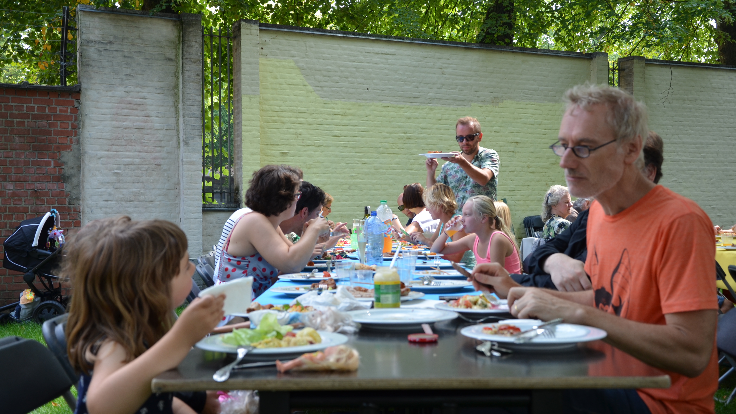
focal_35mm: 48
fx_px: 937
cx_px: 372
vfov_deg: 24.9
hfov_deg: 42.9
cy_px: 216
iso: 250
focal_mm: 30
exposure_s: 1/125
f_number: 5.6
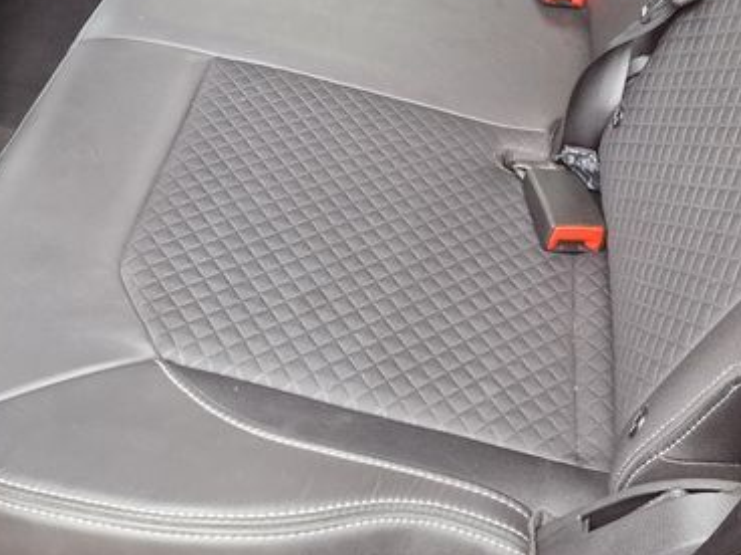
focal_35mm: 50
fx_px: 1070
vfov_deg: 27.0
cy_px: -40
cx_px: 362
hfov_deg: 38.2
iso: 640
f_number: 1.8
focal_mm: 6.4
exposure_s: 1/100
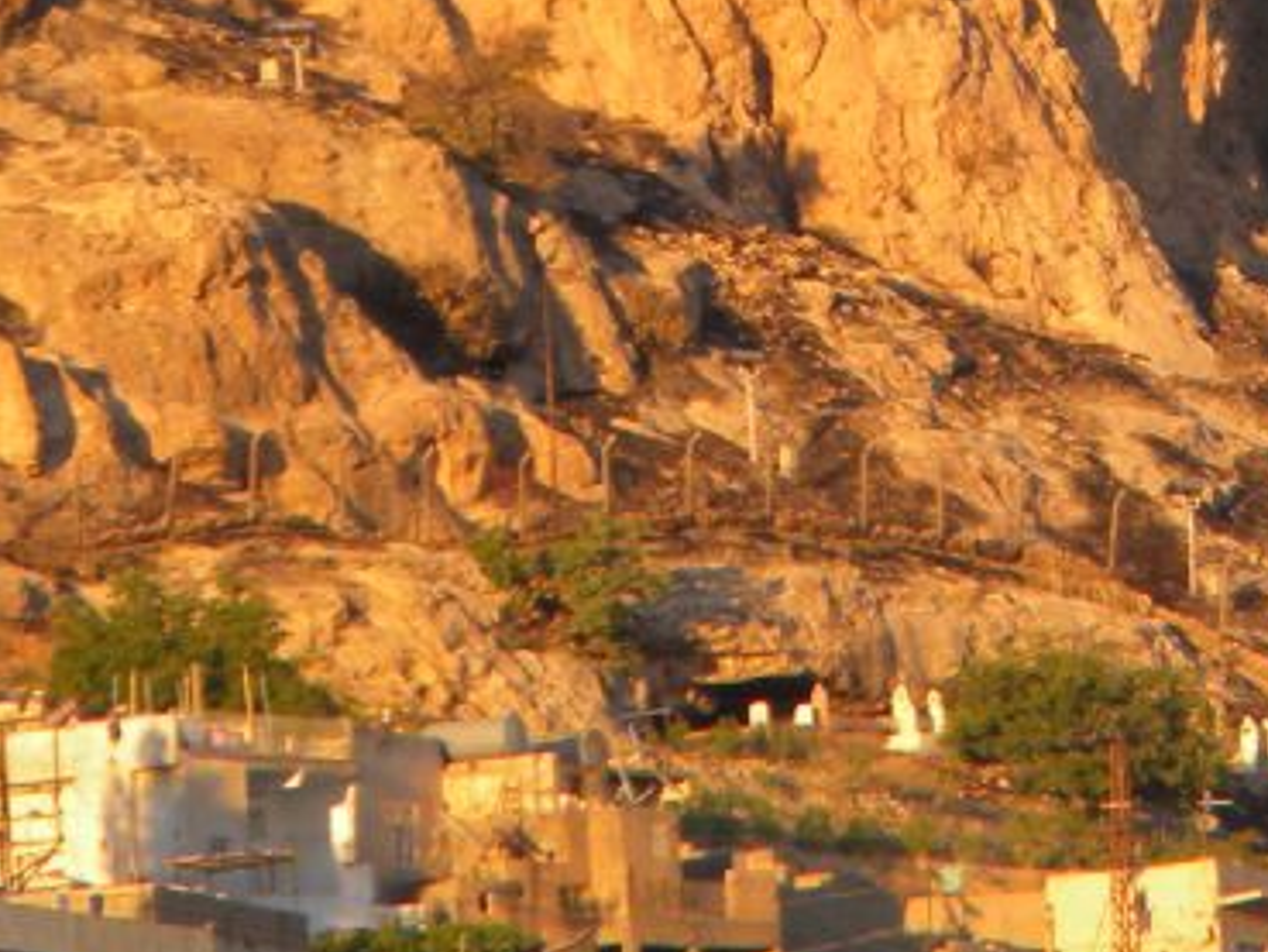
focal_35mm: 771
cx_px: 1481
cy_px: -38
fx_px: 28251
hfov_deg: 2.6
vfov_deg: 1.9
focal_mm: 50.4
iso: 80
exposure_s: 1/170
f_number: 5.4
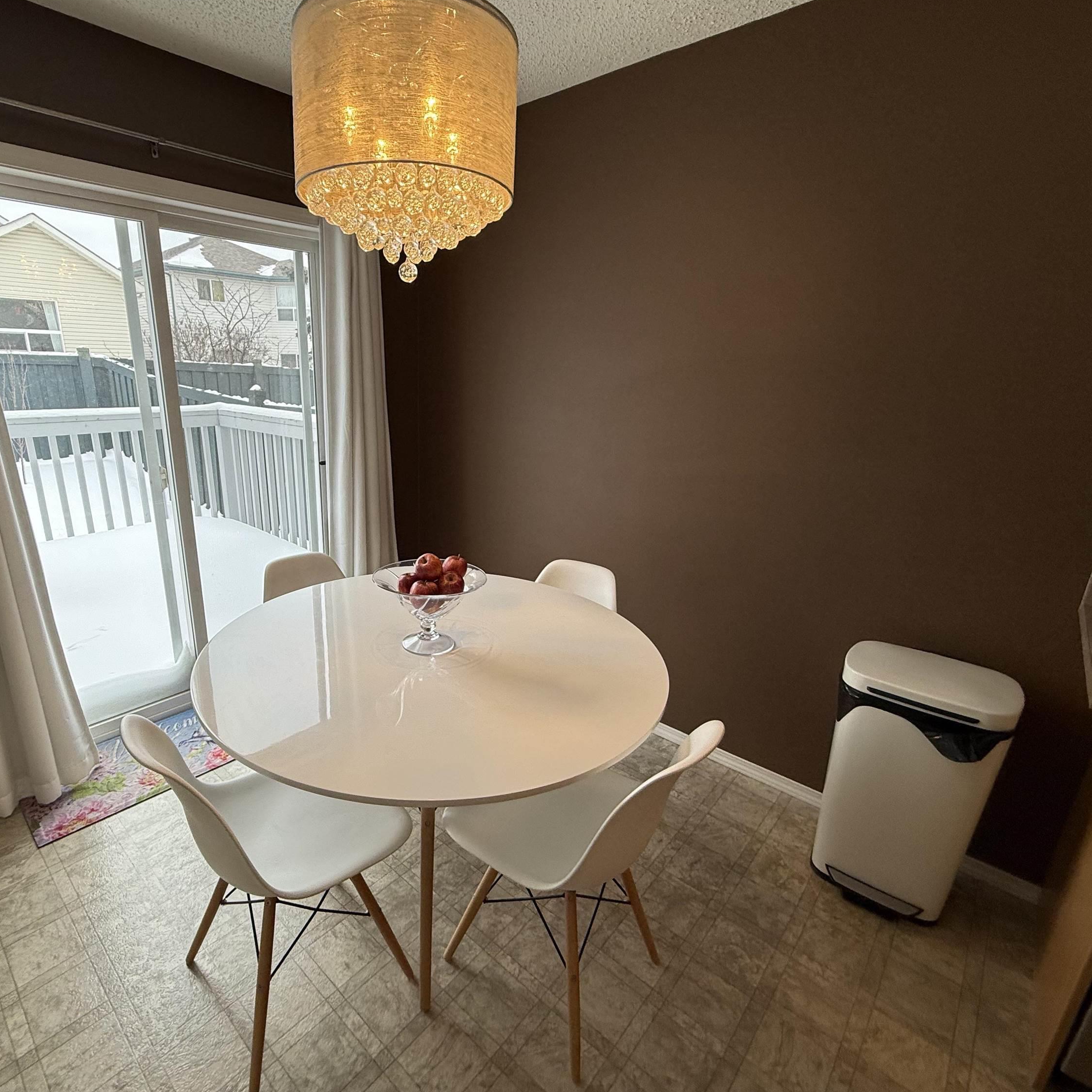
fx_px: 607
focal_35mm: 17
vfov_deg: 84.0
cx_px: 459
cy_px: 548
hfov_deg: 83.3
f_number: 2.2
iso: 64
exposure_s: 1/211
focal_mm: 2.22
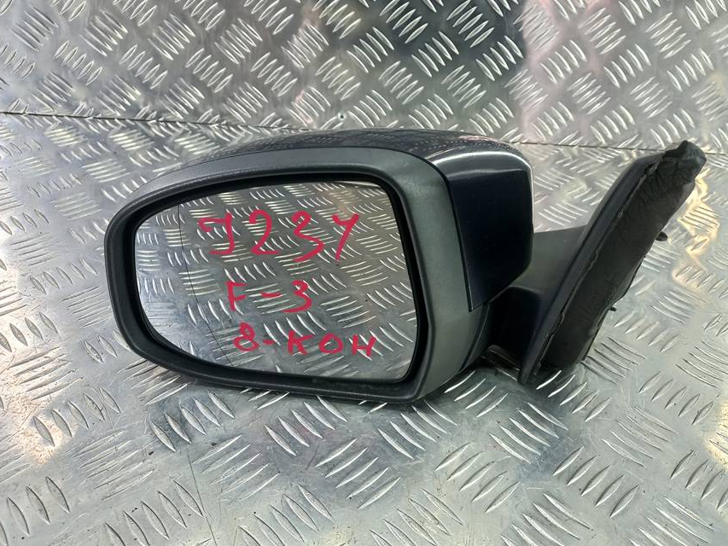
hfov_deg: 59.6
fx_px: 631
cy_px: 259
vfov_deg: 46.8
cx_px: 427
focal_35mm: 30
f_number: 1.8
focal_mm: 4.6
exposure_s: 1/50
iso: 100
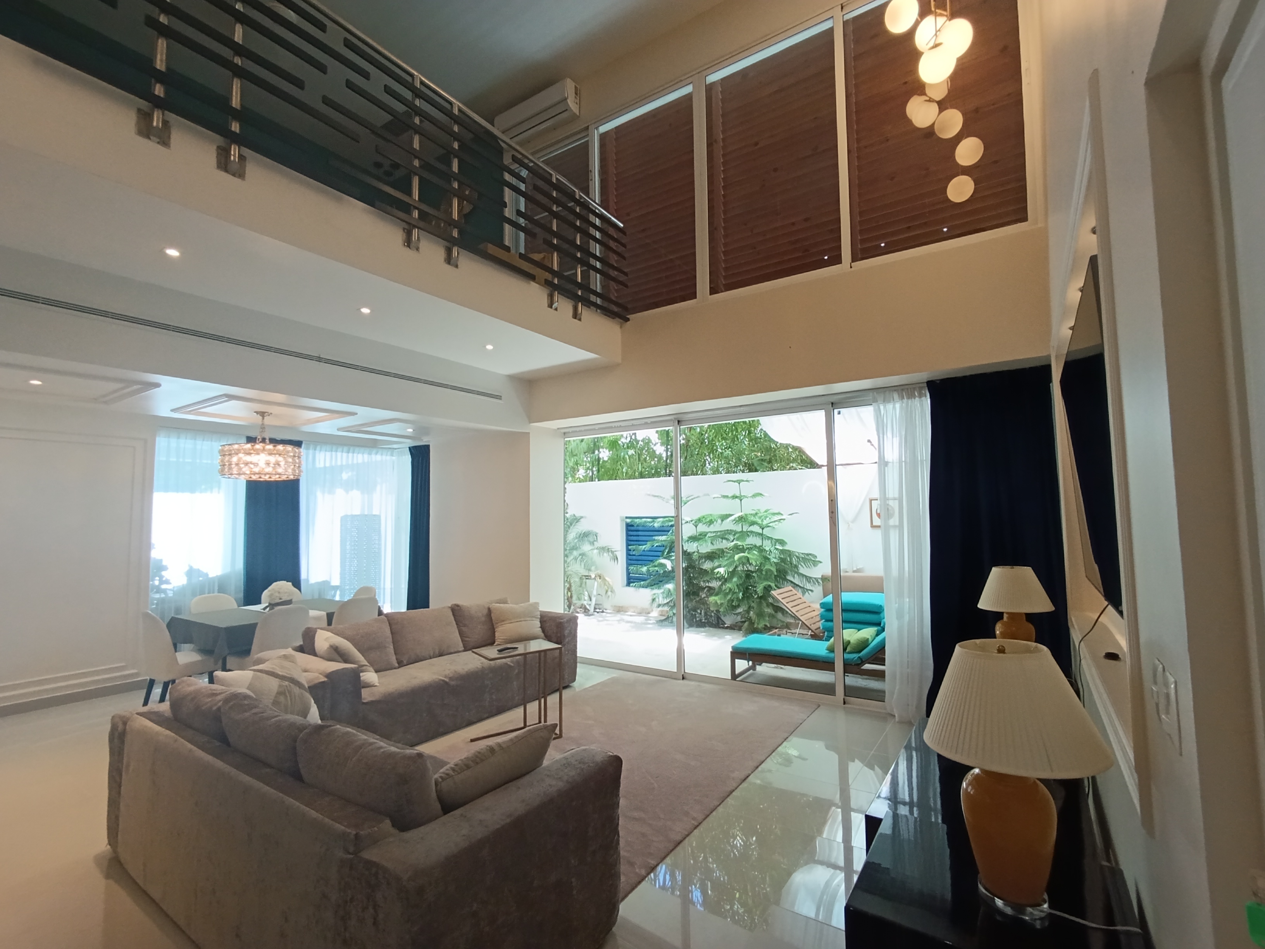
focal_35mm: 16
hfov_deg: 94.5
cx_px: 632
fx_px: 585
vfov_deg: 78.1
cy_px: 474
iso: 250
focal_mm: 1.65
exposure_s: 1/100
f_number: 2.2
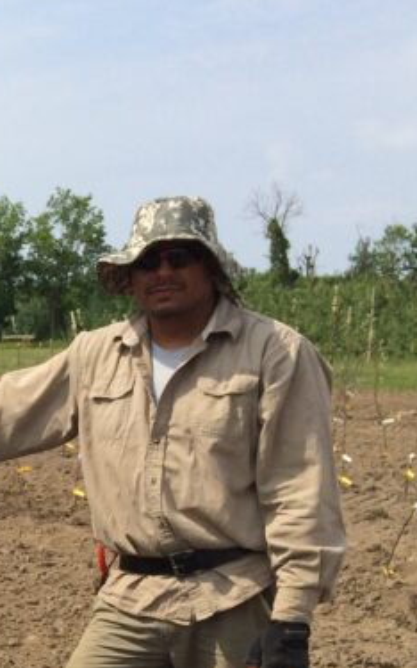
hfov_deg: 13.3
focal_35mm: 84
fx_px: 1529
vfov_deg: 23.9
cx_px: -424
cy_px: 609
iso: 32
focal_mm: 4.15
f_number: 2.2
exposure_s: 1/2933
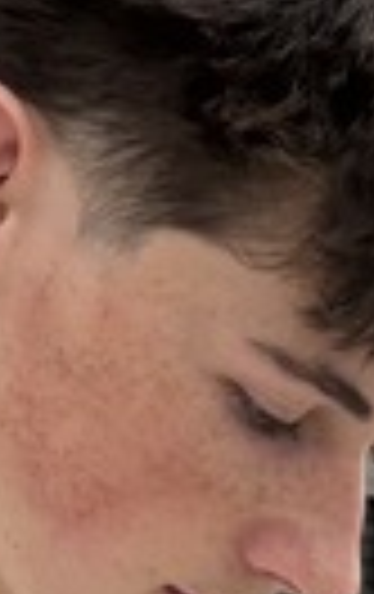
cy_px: 1773
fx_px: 3459
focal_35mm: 213
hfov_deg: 5.8
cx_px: 1081
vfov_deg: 8.3
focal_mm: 5.96
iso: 100
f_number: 1.6
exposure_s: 1/60
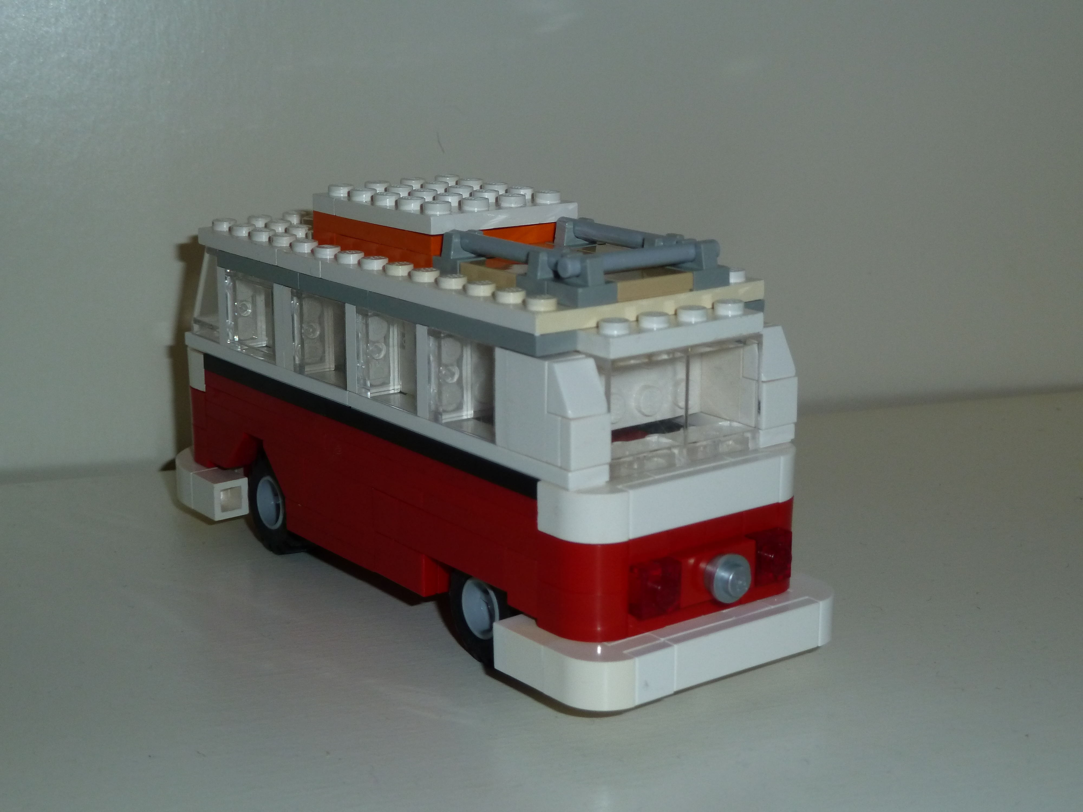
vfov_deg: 26.6
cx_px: 542
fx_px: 1721
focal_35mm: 55
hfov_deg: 34.9
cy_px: 406
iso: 160
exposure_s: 1/30
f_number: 3.9
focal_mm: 9.1
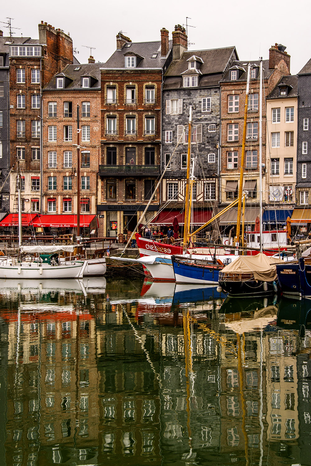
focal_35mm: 63
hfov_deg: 21.6
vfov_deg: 31.9
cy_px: 233
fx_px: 816
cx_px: 156
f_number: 11
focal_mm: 42
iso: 100
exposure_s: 1/80
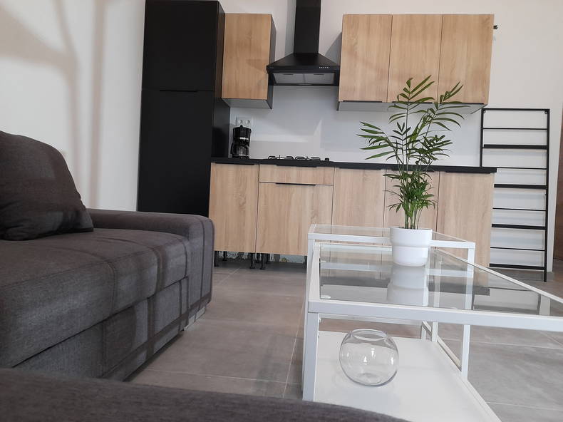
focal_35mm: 25
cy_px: 211
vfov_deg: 54.9
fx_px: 406
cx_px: 282
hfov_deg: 69.4
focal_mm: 4.6
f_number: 2
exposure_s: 1/50
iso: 320
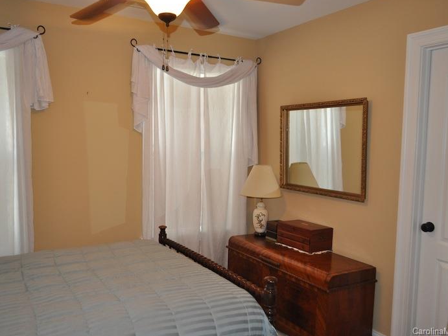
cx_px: 228
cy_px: 165
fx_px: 388
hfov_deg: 59.9
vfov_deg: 46.8
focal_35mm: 30
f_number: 3.5
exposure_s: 1/60
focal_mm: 18
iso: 800
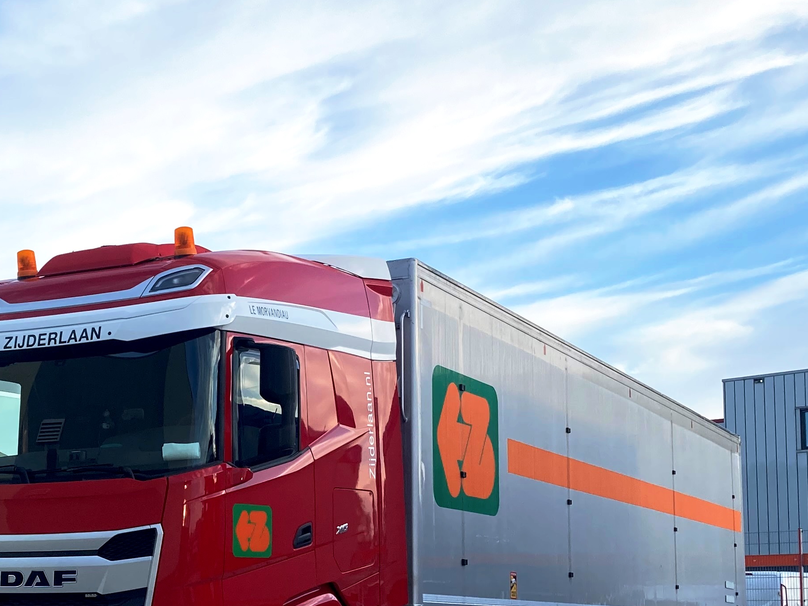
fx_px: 1447
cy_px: 498
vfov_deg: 23.3
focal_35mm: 62
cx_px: 236
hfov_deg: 30.8
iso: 20
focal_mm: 3.99
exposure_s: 1/640
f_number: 1.8
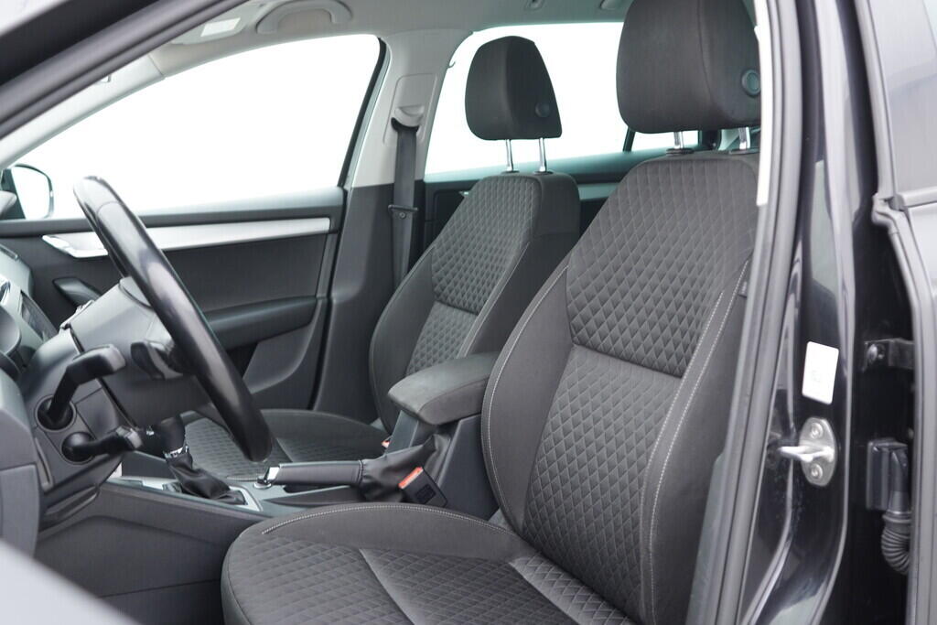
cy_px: 312
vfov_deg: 36.9
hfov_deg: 53.1
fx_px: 937
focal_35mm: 36
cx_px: 468
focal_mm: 24
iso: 320
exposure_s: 1/40
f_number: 2.8
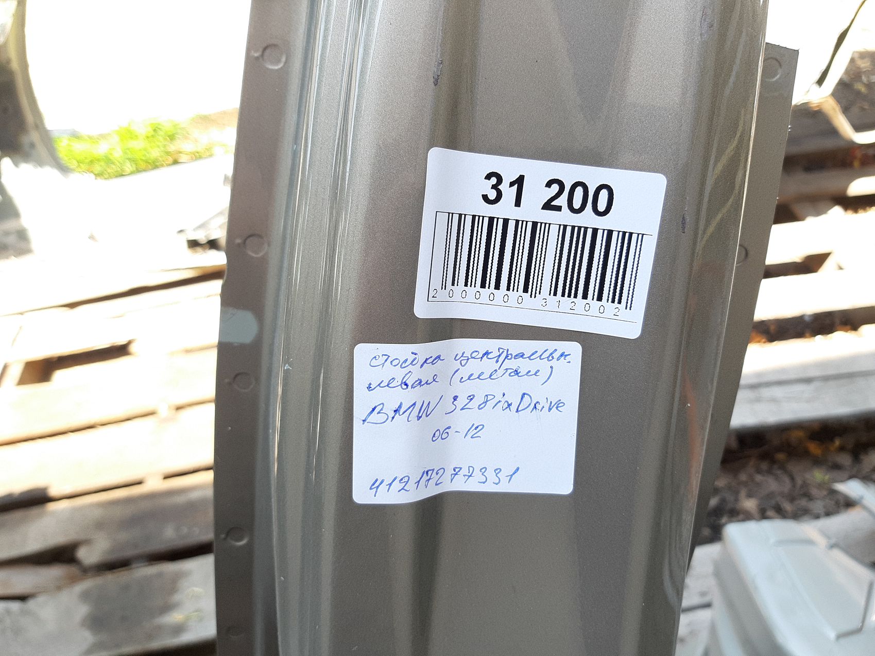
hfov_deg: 65.3
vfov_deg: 51.3
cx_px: 438
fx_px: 682
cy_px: 328
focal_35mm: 27
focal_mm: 3.93
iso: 40
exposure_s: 1/192
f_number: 1.7
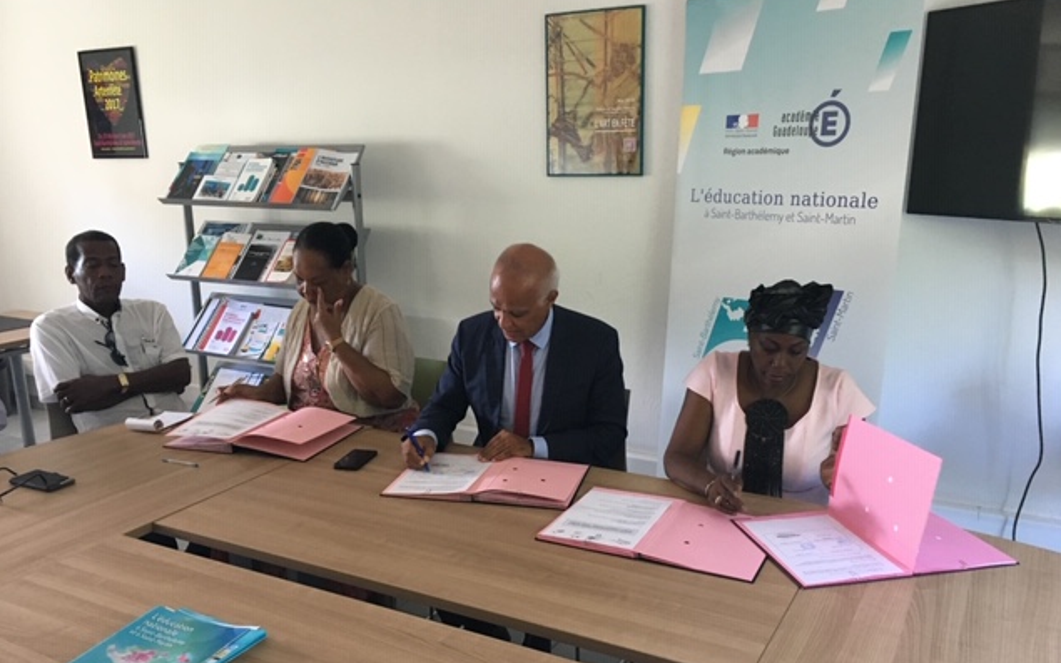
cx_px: 528
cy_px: 382
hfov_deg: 61.2
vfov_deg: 40.5
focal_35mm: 31
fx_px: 896
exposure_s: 1/33
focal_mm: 4.15
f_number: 2.2
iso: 160
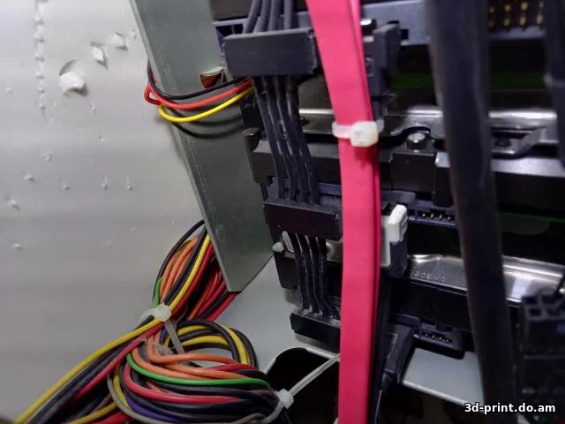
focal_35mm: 28
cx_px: 282
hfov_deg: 63.4
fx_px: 457
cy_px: 212
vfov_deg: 49.7
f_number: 2.2
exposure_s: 1/33.3
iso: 486
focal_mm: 3.65
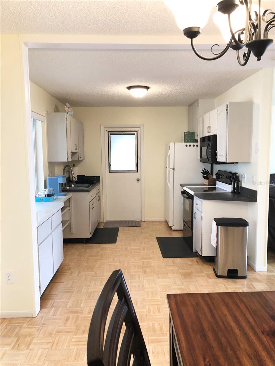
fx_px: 297
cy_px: 183
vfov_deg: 63.4
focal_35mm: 28
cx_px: 138
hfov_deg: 49.7
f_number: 1.8
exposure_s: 1/24
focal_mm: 3.99
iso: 40
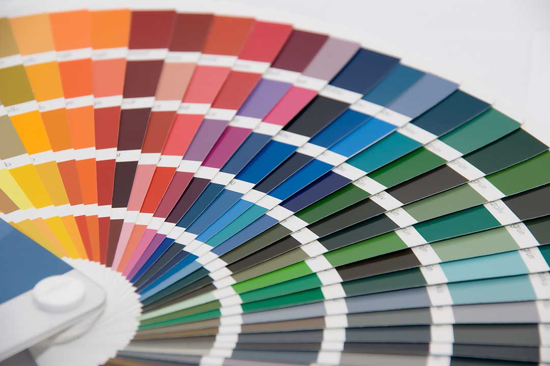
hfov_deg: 6.9
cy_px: 183
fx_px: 4583
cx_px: 275
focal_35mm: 300
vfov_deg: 4.6
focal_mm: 200
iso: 100
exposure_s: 1/100
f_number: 9
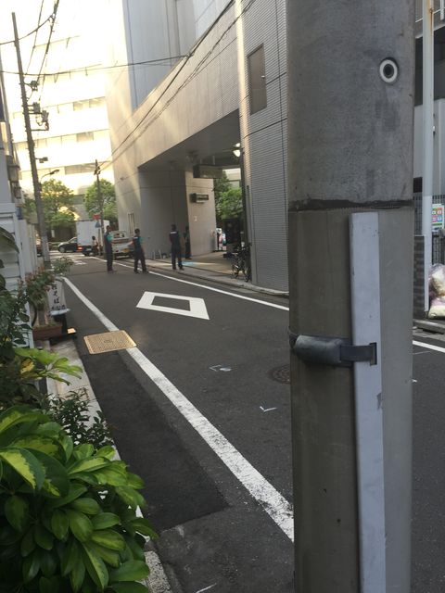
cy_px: 296
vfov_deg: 61.7
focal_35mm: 29
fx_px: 497
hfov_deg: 48.2
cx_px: 222
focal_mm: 4.15
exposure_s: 1/187
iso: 32
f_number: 2.2
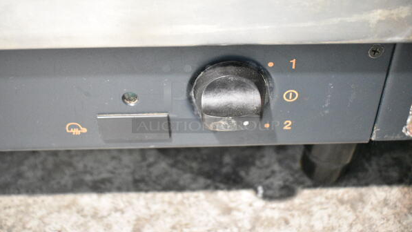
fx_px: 492
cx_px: 209
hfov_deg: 45.5
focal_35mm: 45
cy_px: 97
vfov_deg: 26.5
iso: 7200
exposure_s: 1/50
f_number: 4.2
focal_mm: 28
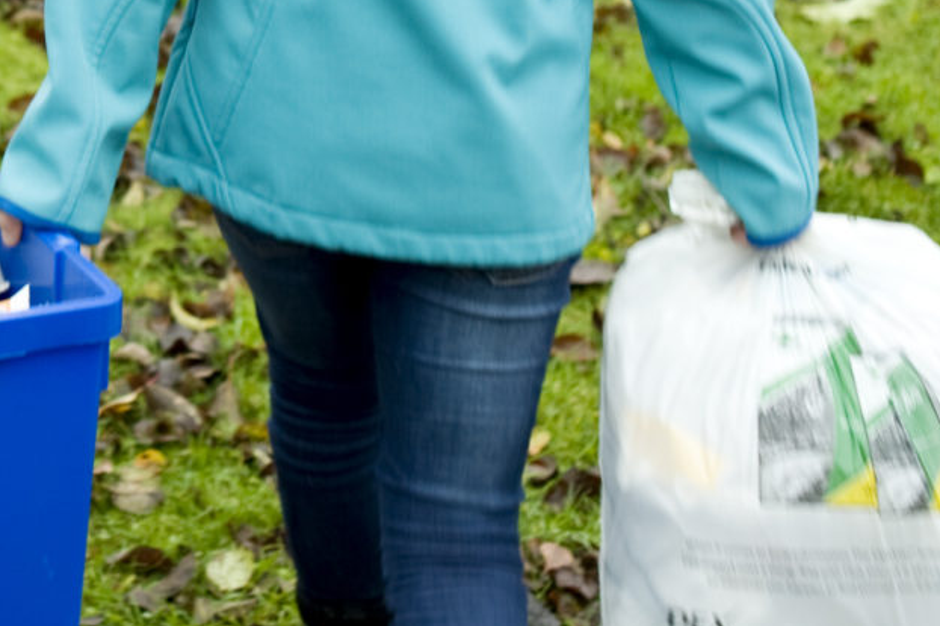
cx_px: -243
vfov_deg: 12.1
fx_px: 2818
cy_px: -322
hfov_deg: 17.8
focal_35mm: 108
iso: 320
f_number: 4
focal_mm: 35
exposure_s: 1/125
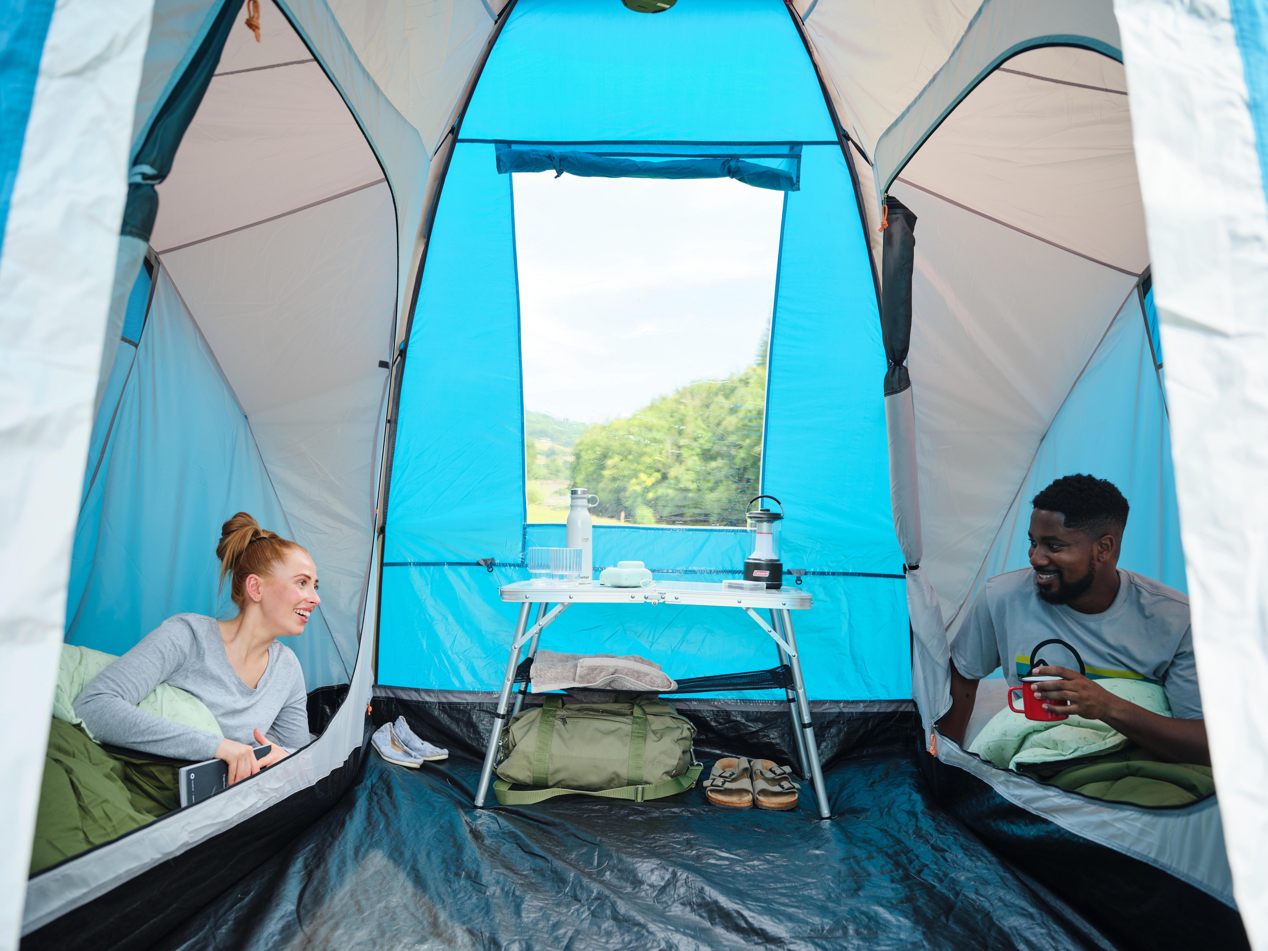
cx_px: 634
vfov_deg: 54.9
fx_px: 916
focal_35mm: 25
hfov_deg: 69.4
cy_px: 476
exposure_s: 1/320
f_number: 4
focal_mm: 32
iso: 400
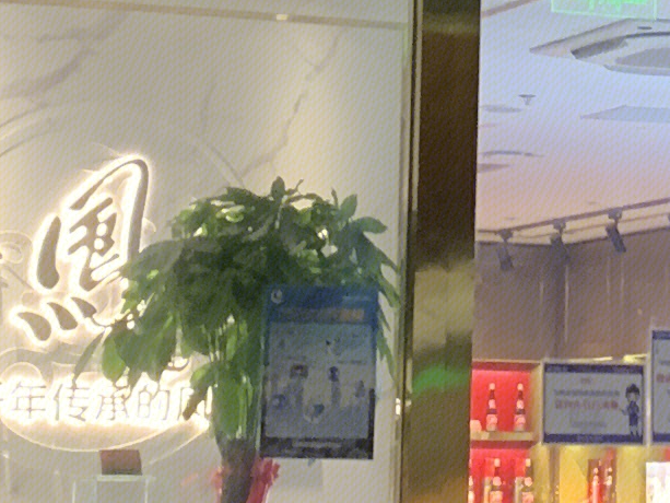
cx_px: 635
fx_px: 3310
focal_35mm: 171
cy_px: -284
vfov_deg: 8.5
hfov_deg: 11.5
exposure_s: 1/50
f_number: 1.8
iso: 320
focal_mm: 4.25
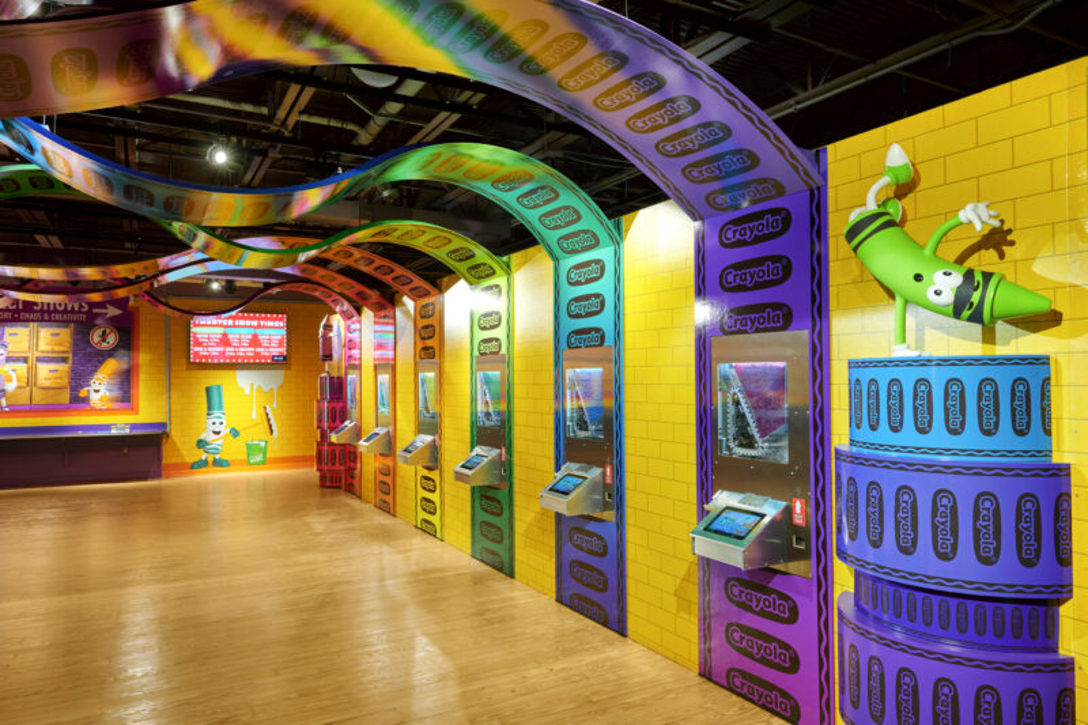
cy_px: 362
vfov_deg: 53.1
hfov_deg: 73.8
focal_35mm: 24
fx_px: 725
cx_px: 544
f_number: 8
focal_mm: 24
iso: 64
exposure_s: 1/2
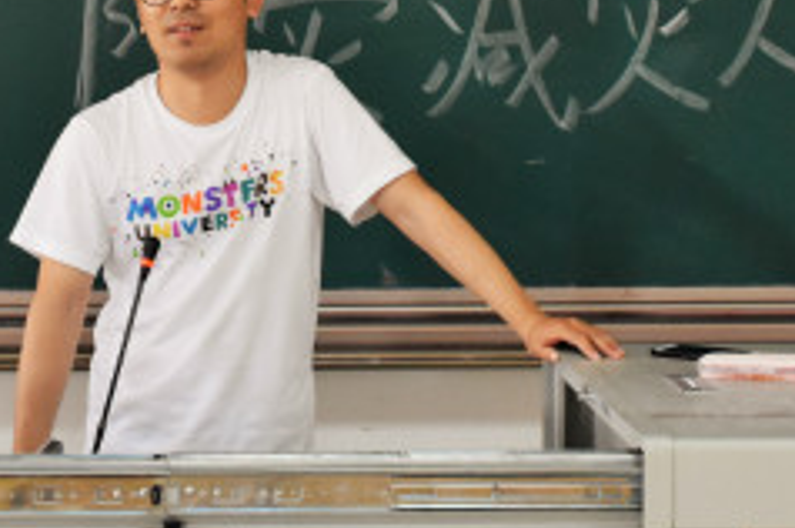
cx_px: 331
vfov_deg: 13.7
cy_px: -90
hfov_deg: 21.0
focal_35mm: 97
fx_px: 2139
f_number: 3.8
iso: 1600
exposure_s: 1/60
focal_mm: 24
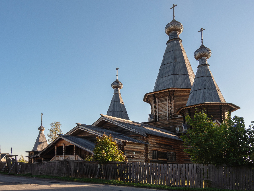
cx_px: 127
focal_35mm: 28
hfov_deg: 63.4
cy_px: 96
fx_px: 205
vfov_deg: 49.7
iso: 80
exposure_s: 1/500
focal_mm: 6
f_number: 3.5
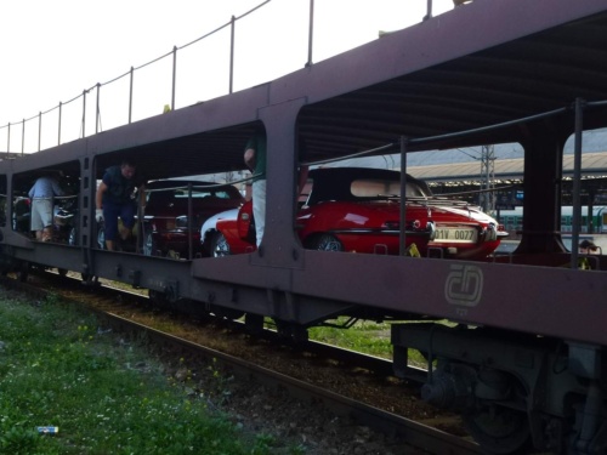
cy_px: 228
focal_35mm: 49
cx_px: 304
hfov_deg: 38.9
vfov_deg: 29.7
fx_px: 859
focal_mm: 8.7
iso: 200
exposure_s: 1/60
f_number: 4.1
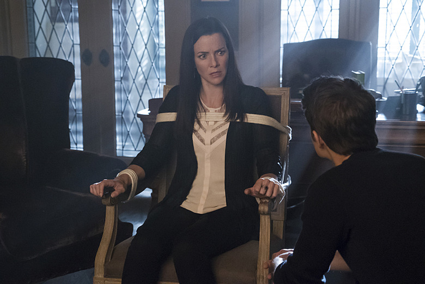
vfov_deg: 16.1
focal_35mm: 85
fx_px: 1003
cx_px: 212
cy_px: 142
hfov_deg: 23.9
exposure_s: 1/50
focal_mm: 85
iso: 10000
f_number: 5.6
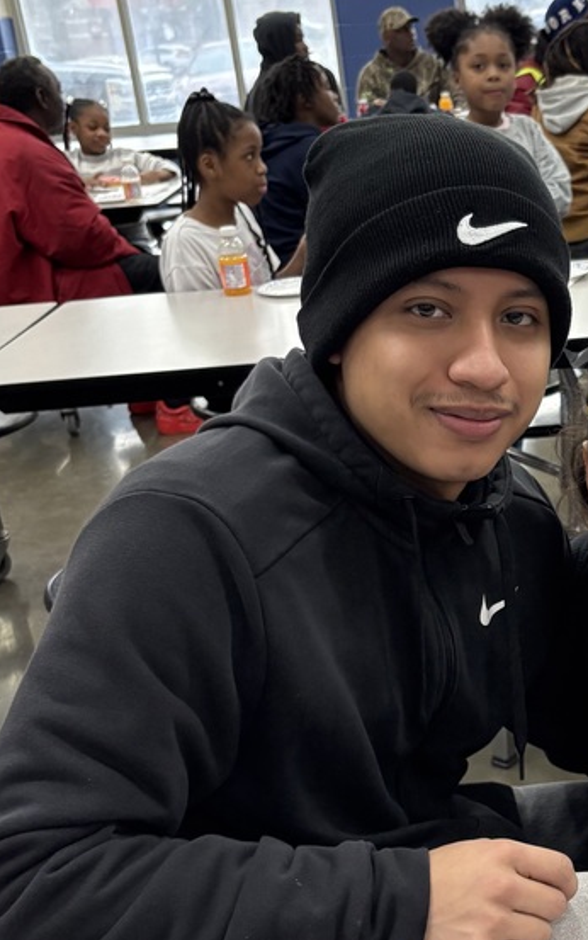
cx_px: 556
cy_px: 558
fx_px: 1307
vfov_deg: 39.4
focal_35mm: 51
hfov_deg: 24.5
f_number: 1.6
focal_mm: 5.96
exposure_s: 1/120
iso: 250
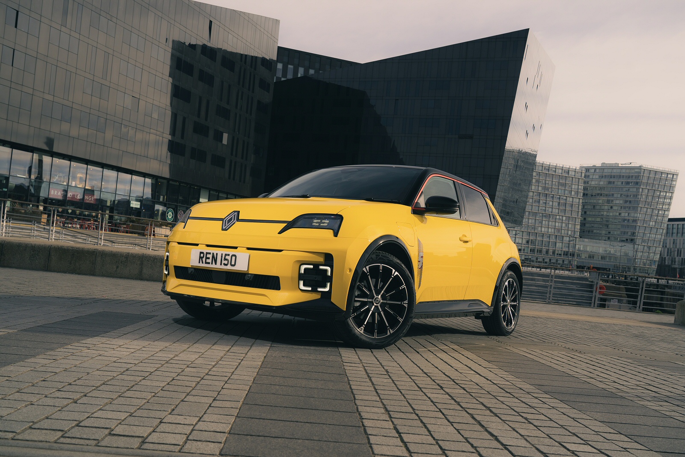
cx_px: 342
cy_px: 228
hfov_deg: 57.2
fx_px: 628
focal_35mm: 33
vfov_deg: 40.0
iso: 100
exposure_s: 1/125
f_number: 7.1
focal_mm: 33
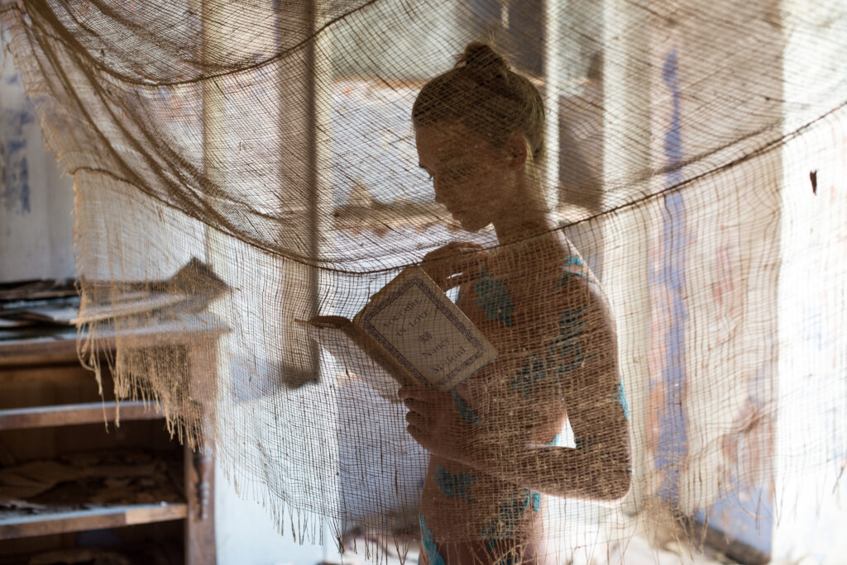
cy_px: 282
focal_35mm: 50
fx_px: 1177
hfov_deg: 39.6
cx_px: 424
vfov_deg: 27.0
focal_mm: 50
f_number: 3.2
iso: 1000
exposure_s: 1/160
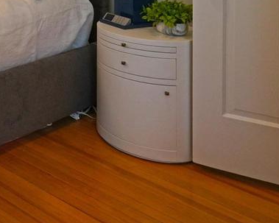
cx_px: -136
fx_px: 471
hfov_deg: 25.3
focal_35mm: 57
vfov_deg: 22.8
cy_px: -90
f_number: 3.5
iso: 1600
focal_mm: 16
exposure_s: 1/160
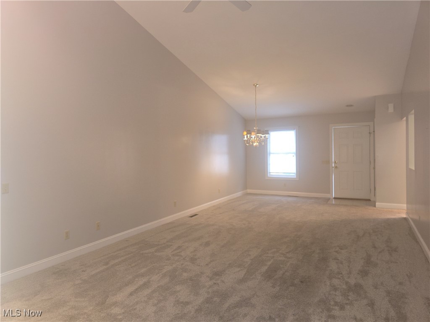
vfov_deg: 58.9
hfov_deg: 73.9
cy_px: 161
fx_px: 286
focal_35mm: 23
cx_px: 215
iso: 125
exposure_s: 1/17.2
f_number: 1.7
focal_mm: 6.3
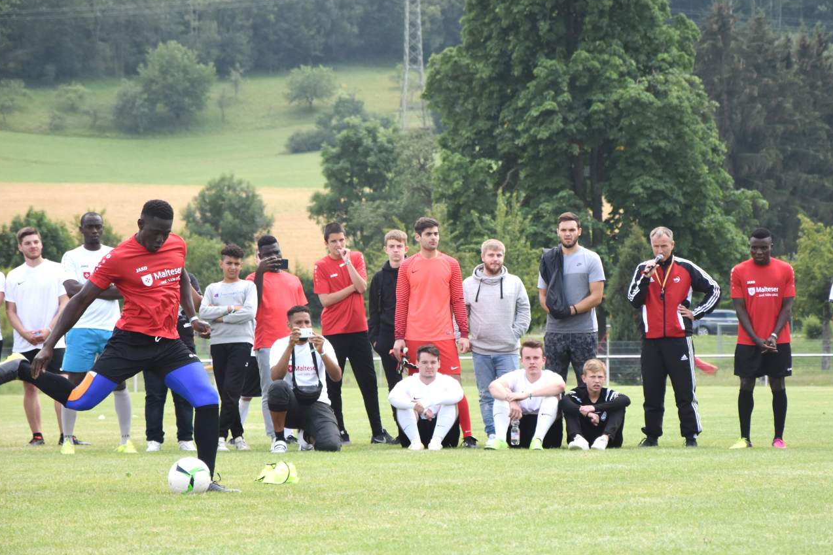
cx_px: 461
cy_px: 286
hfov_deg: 11.1
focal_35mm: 186
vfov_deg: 7.4
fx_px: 4295
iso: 560
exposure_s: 1/1000
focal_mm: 105
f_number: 5.6
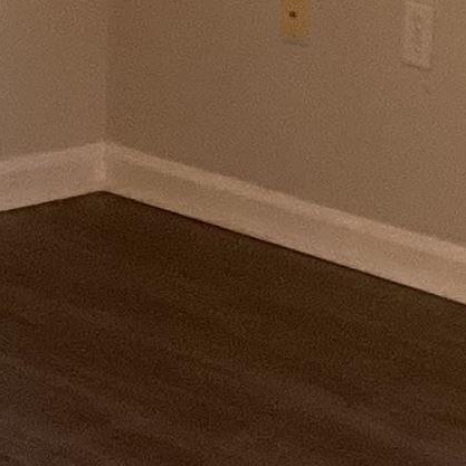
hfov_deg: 8.5
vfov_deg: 8.6
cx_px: -251
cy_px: 55
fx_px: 3077
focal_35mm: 202
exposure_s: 1/60
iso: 250
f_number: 2.4
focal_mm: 3.3
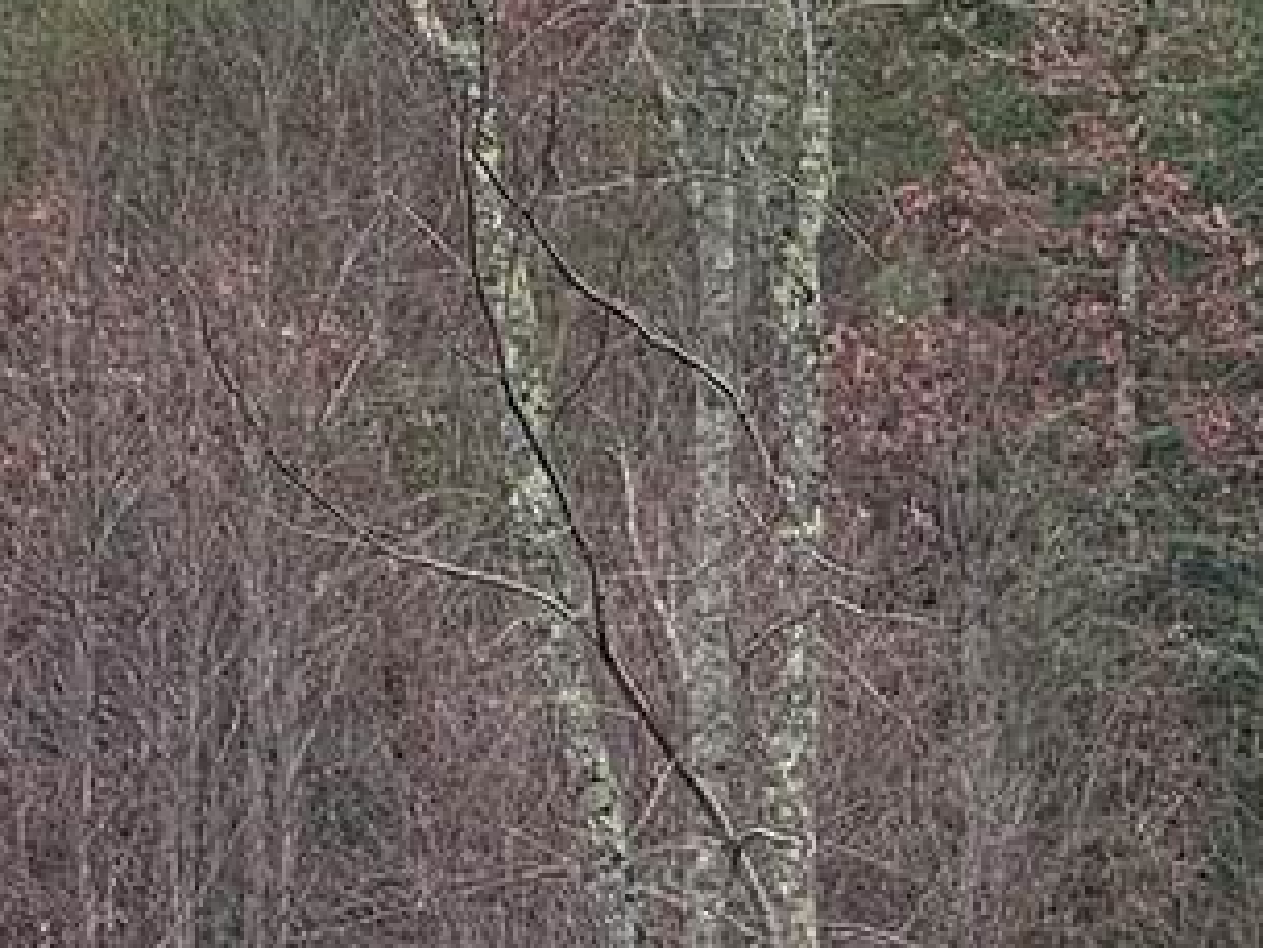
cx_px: -489
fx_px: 18360
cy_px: 95
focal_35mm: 503
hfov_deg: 3.9
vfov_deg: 3.0
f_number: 2.8
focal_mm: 15.66
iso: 50
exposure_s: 1/227
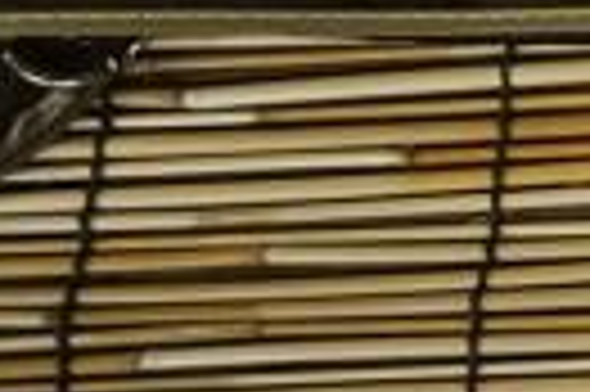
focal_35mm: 147
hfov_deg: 11.6
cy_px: -356
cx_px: 1396
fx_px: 2406
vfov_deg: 8.8
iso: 800
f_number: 3.8
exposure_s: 1/50
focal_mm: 20
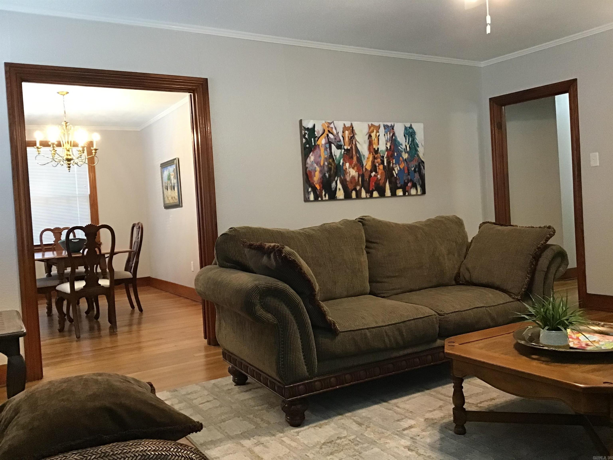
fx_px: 549
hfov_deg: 58.4
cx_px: 306
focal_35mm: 31
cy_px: 230
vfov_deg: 45.4
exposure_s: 1/30
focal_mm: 3.3
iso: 160
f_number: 2.4
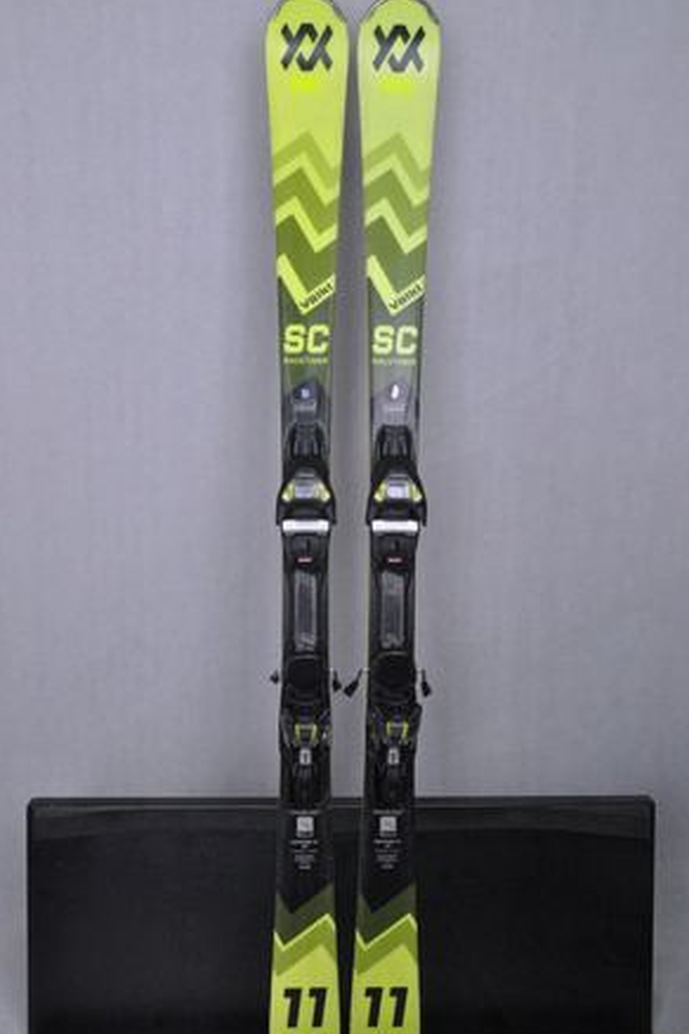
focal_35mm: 39
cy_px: 519
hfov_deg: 34.6
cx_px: 346
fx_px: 1106
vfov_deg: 50.1
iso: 3200
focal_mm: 25
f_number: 9.5
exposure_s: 1/125
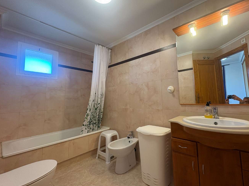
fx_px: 115
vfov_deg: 78.0
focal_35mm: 16
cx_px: 137
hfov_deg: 94.2
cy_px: 88
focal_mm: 2.22
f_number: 2.2
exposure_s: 1/50
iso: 125
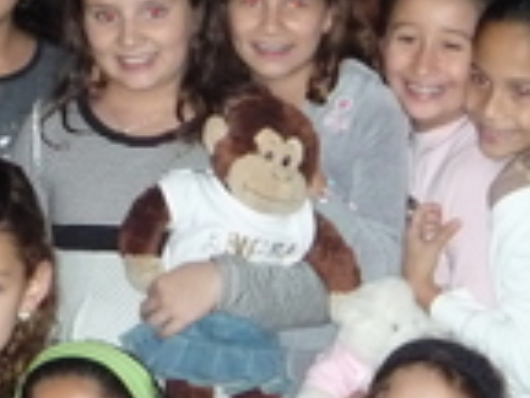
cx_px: 298
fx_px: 2036
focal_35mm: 133
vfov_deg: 10.9
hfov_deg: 14.8
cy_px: 479
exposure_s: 1/30
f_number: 3.3
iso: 400
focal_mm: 5.2
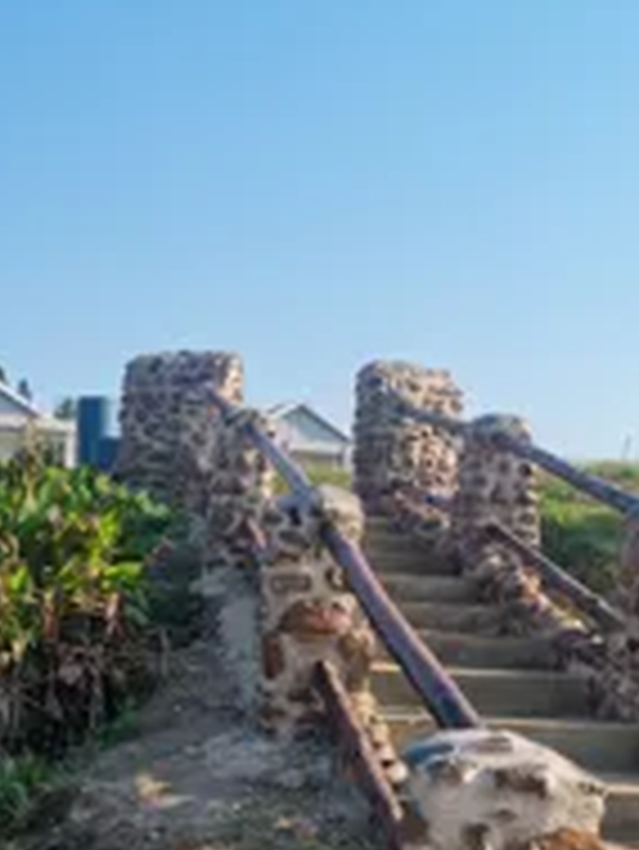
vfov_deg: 33.5
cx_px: 234
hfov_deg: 25.6
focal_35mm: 57
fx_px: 1401
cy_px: 567
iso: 25
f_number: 2
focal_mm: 5.9
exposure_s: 1/628
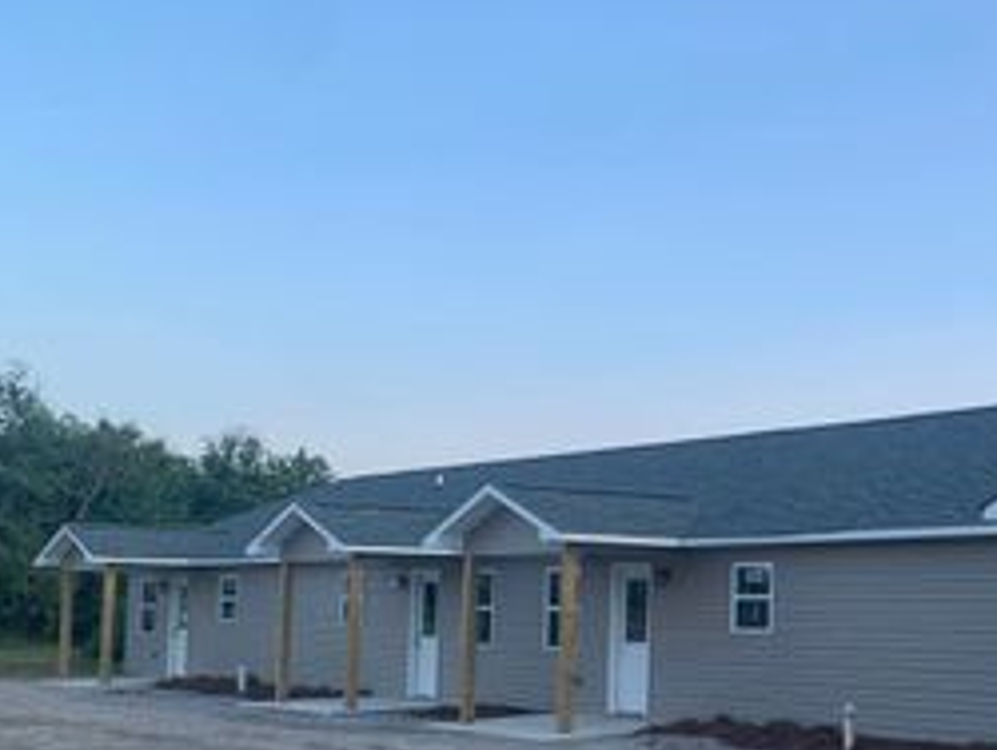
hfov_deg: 34.0
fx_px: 1499
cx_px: 961
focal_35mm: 52
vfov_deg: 27.9
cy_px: 513
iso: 25
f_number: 1.8
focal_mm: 4.25
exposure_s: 1/583
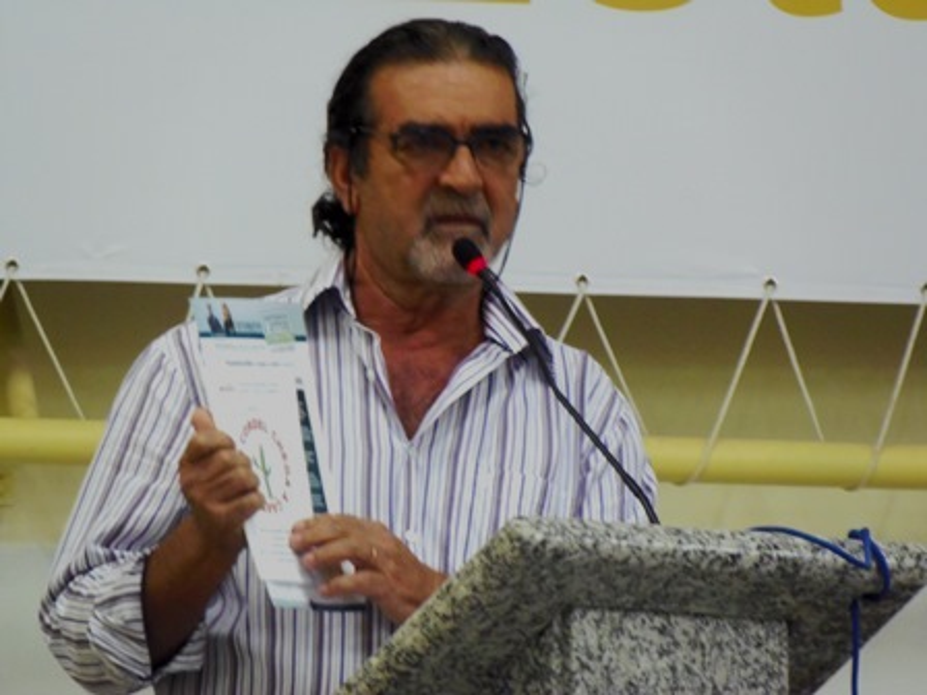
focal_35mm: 588
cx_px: 464
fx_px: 15746
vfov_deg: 2.5
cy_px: 348
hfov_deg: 3.4
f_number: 5
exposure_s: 1/10
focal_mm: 109
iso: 200
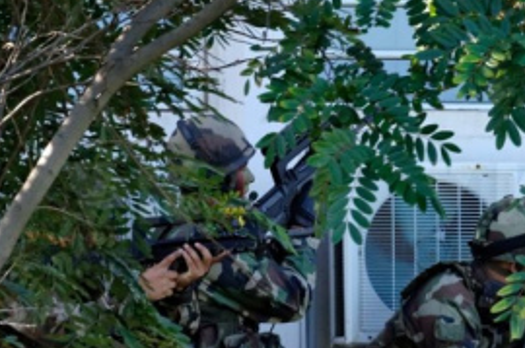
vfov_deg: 1.5
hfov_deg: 2.3
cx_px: 659
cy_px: 253
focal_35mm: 889
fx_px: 12941
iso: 200
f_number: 9
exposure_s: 1/250
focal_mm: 200
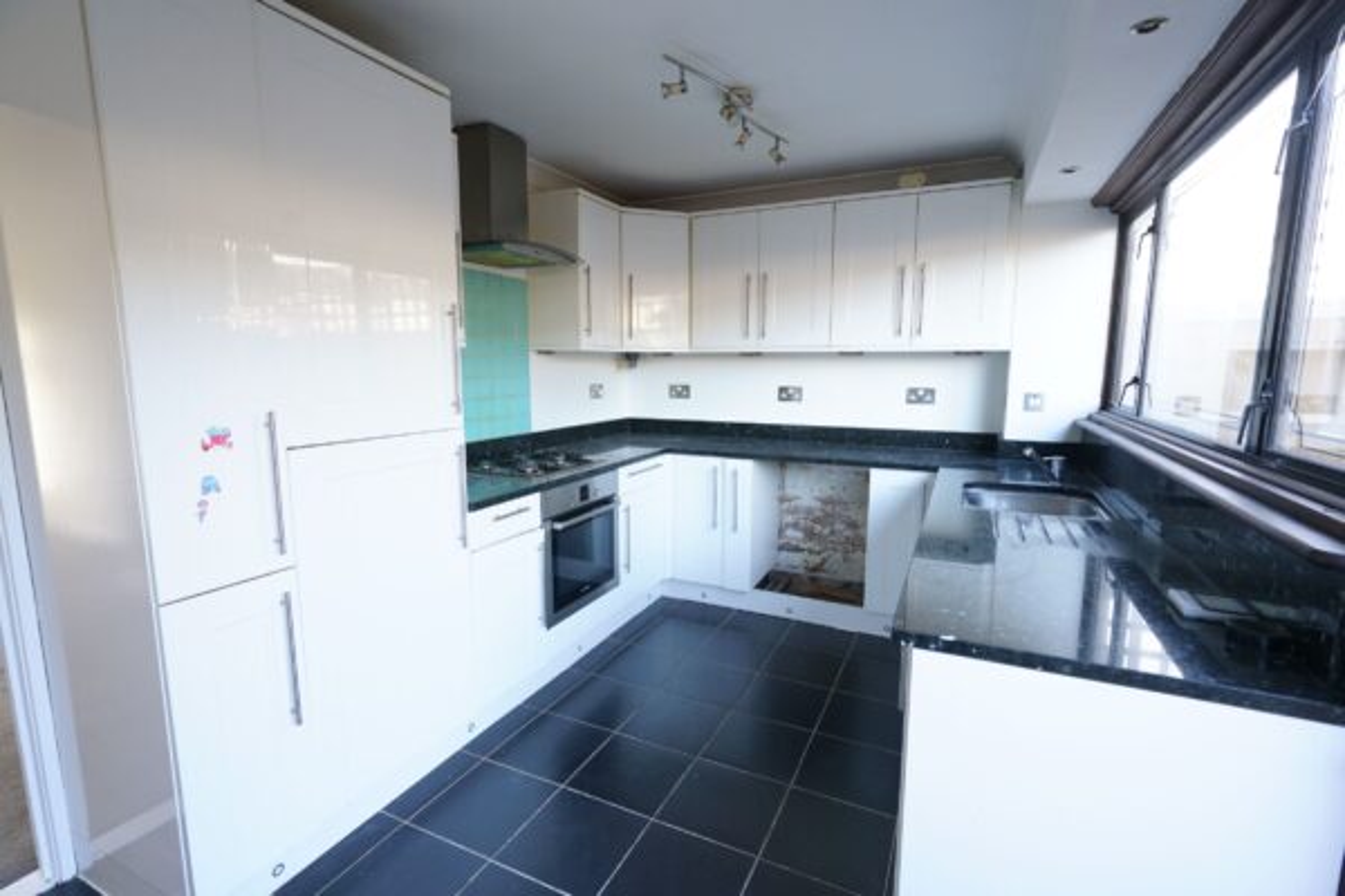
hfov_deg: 96.7
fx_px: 598
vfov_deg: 73.7
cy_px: 448
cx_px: 672
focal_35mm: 16
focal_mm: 16
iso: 500
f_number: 5
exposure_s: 1/30
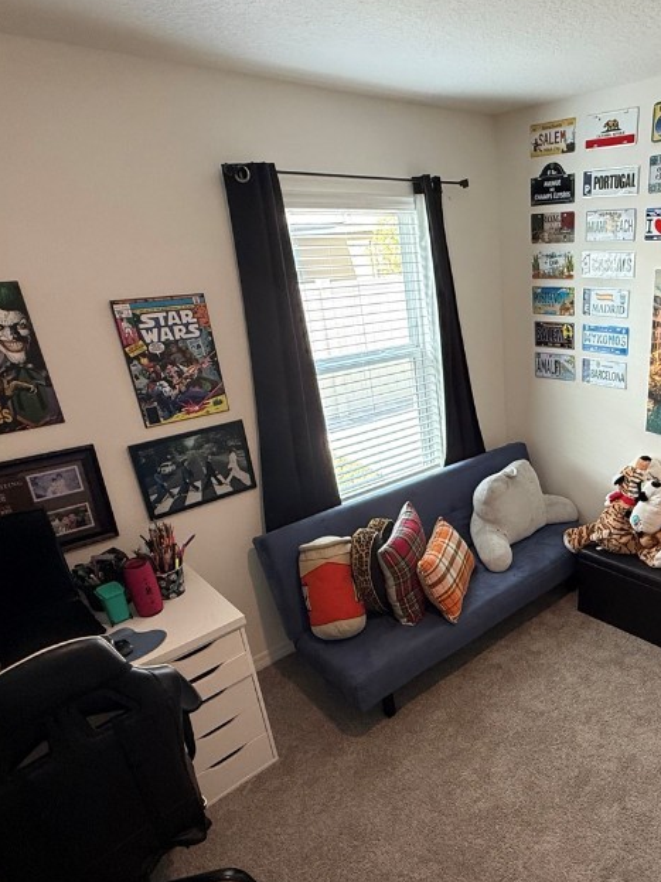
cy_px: 480
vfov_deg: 73.8
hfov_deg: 55.3
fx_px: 586
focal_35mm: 23
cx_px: 515
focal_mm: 2.22
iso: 250
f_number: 2.2
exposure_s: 1/120
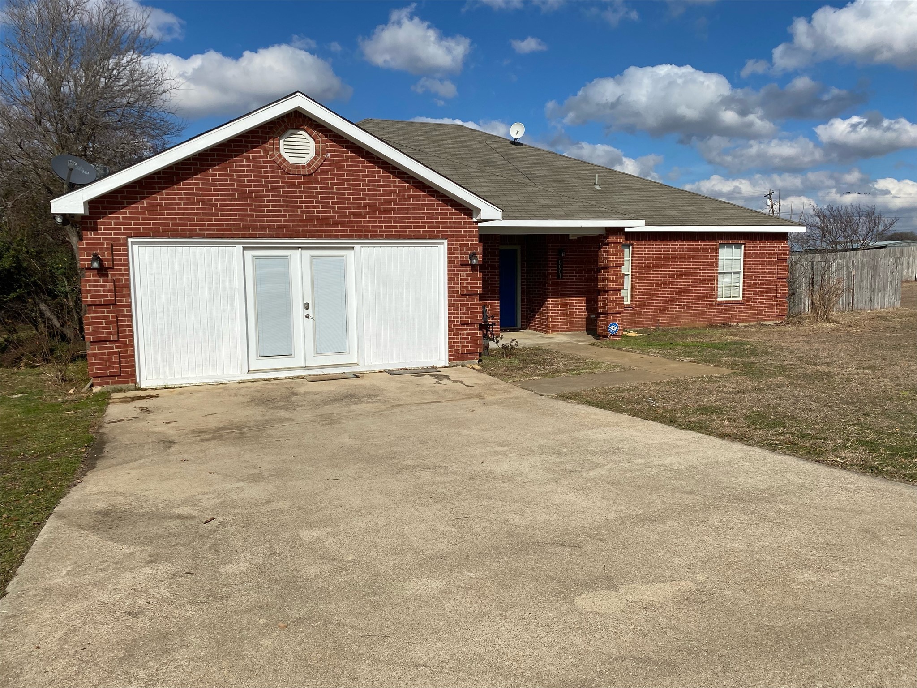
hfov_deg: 67.3
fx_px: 689
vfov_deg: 53.1
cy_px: 344
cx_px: 458
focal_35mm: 26
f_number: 1.8
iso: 32
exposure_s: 1/7194
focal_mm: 4.25
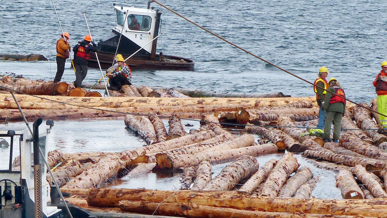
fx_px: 4843
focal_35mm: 472
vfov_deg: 2.6
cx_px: 201
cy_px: 68
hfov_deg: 4.6
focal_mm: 41.1
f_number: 4
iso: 100
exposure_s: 1/1000
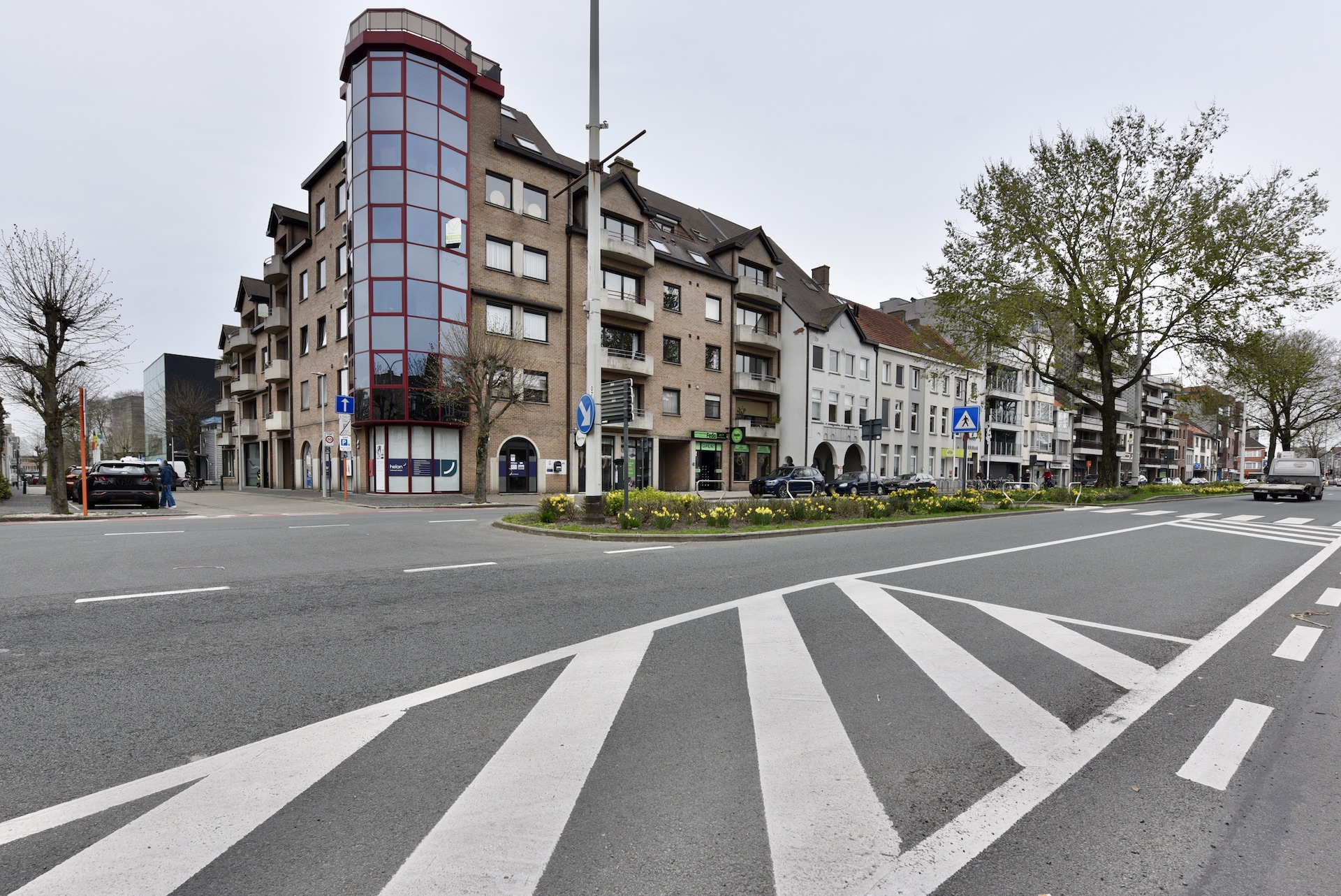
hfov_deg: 104.2
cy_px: 448
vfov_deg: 81.3
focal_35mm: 14
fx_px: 522
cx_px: 670
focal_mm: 14
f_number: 7.1
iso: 200
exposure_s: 1/200
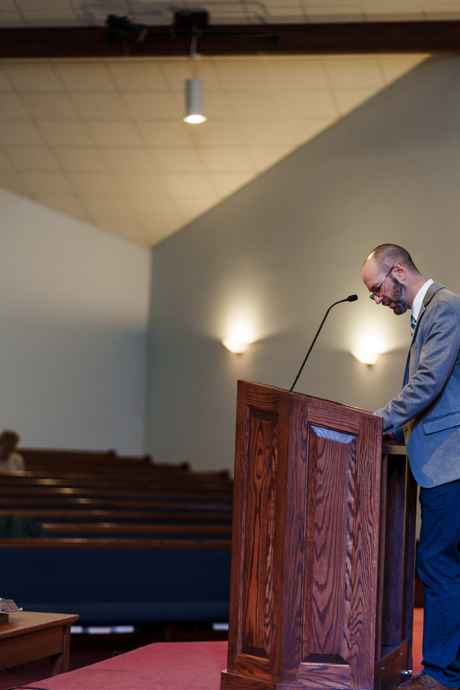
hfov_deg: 13.7
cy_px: 362
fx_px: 1917
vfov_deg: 20.4
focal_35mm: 100
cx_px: 265
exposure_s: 1/250
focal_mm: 85
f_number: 1.8
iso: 800
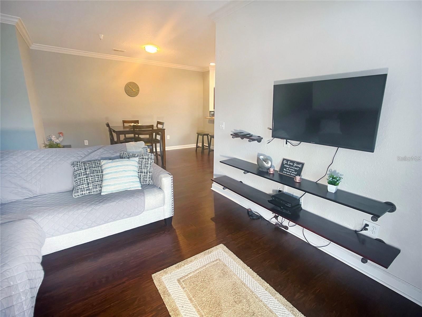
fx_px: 317
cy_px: 158
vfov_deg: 53.1
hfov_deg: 67.3
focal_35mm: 26
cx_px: 211
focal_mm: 5.7
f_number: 1.5
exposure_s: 1/60
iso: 200
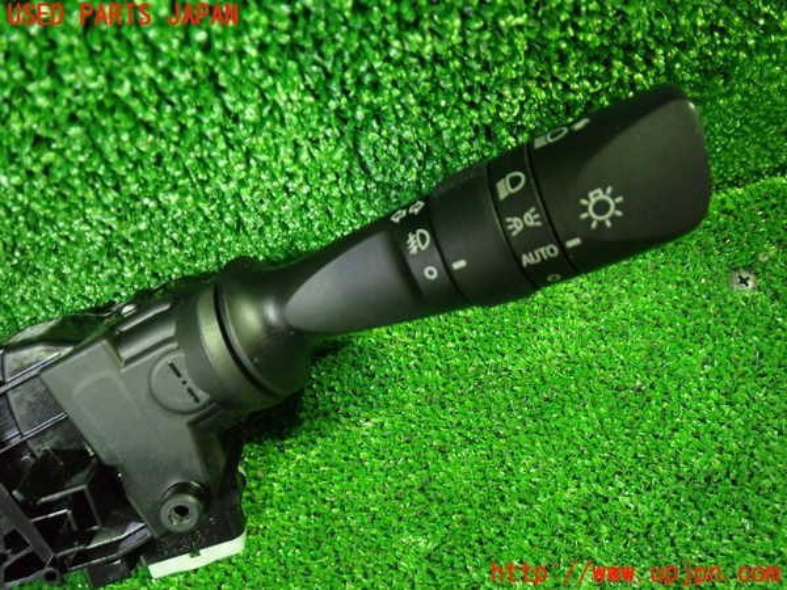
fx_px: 682
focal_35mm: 30
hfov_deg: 60.0
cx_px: 394
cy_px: 295
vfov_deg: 46.8
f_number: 2.3
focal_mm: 5.4
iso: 800
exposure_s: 1/20
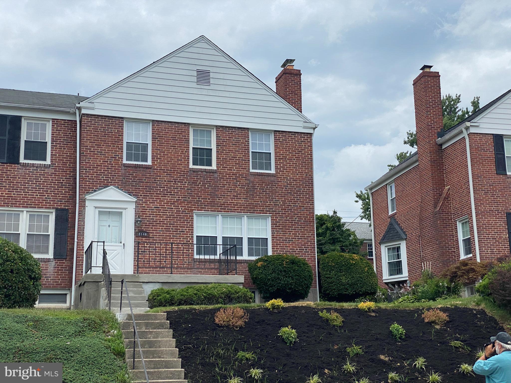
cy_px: 192
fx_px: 768
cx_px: 256
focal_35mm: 52
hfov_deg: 36.8
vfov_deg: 28.0
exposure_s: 1/2519
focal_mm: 6
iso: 20
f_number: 2
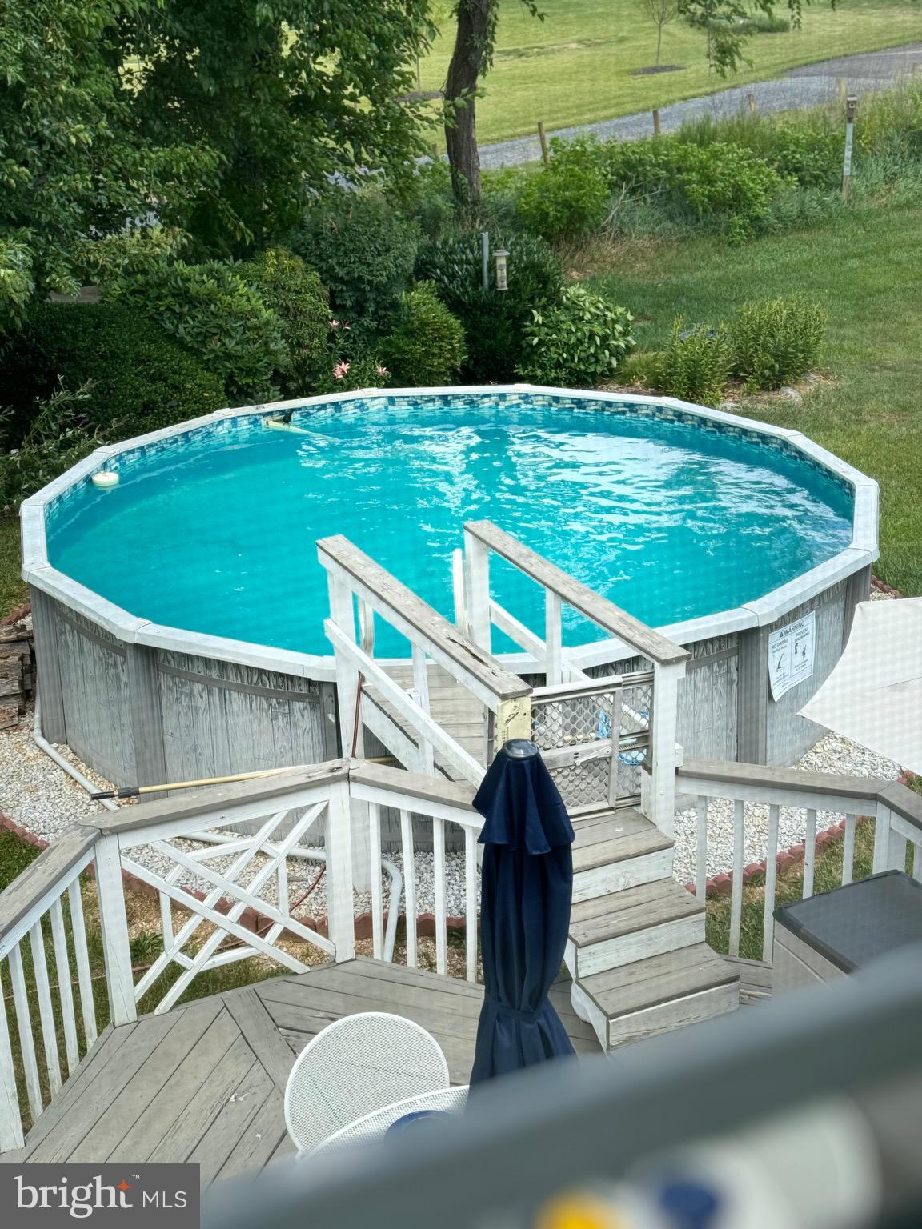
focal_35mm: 48
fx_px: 1705
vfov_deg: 39.7
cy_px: 614
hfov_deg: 30.3
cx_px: 461
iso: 64
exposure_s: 1/1133
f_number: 1.78
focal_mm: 6.76
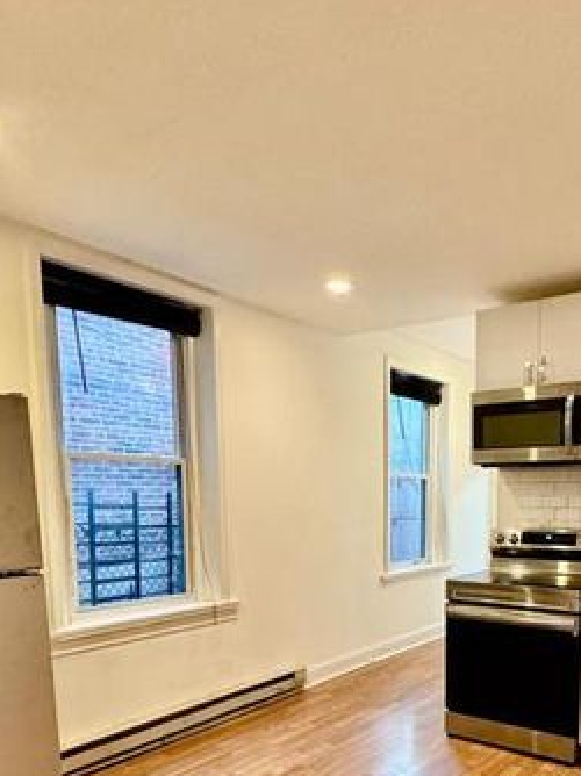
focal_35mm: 28
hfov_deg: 48.7
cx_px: 393
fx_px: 627
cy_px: 582
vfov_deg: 60.0
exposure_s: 1/60
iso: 400
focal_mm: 2.22
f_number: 2.2
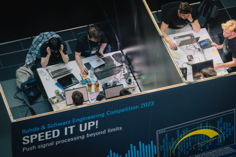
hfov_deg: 11.8
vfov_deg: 7.8
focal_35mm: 175
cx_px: 118
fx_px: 1146
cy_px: 78
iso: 2000
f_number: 5.6
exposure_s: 1/1000
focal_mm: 175
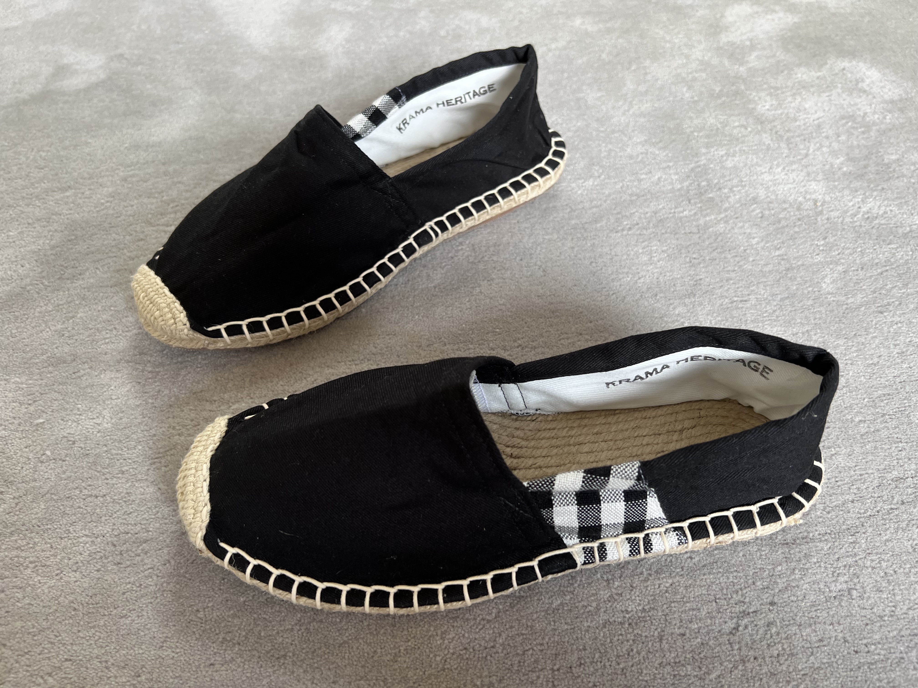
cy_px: 344
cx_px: 459
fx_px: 690
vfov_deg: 53.1
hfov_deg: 67.3
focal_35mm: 26
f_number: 1.5
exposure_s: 1/121
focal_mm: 5.7
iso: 125
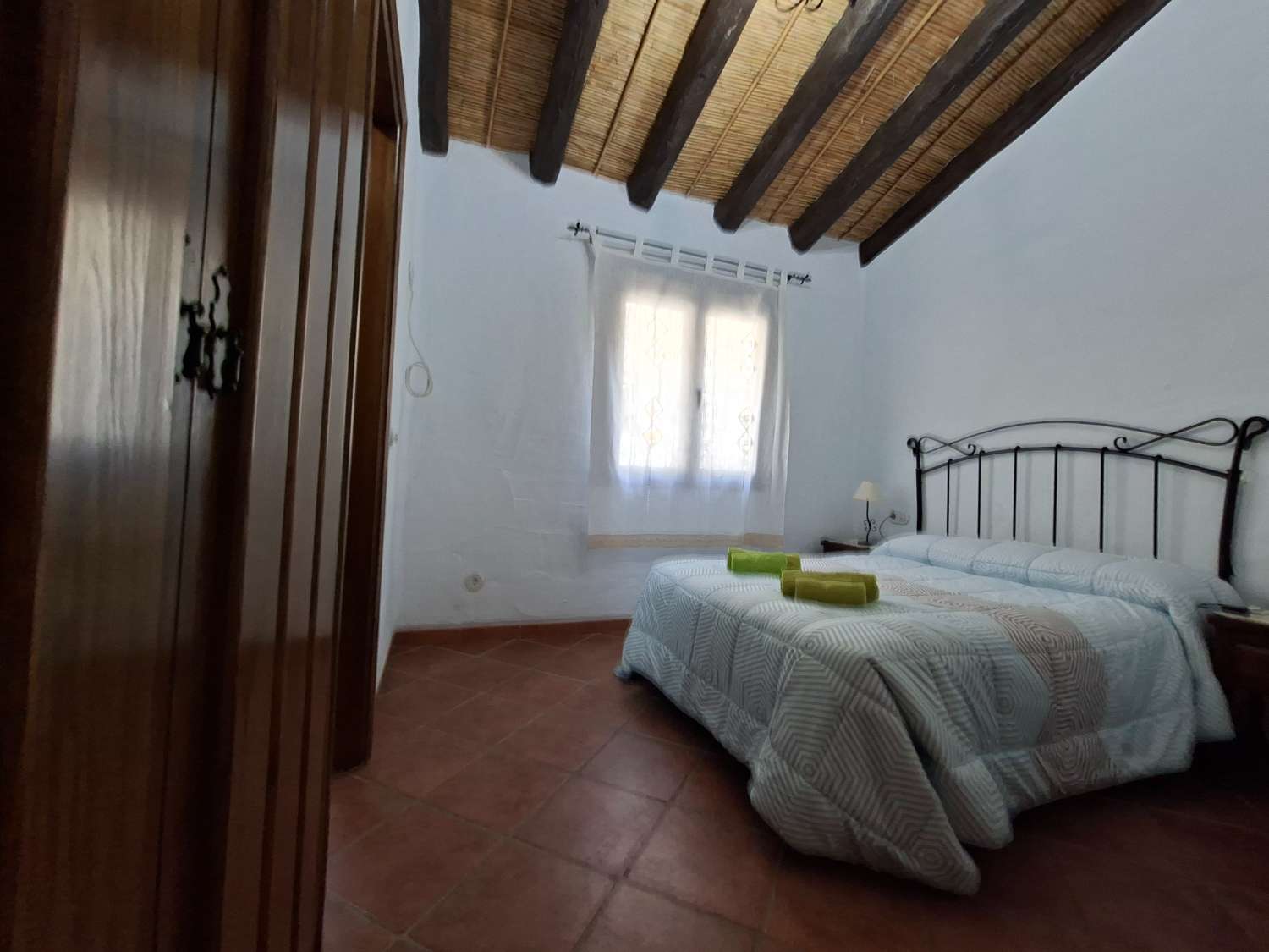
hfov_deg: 106.2
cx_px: 634
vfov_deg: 89.9
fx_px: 477
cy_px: 476
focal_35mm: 13
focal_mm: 1.74
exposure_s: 1/25
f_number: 2.2
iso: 160
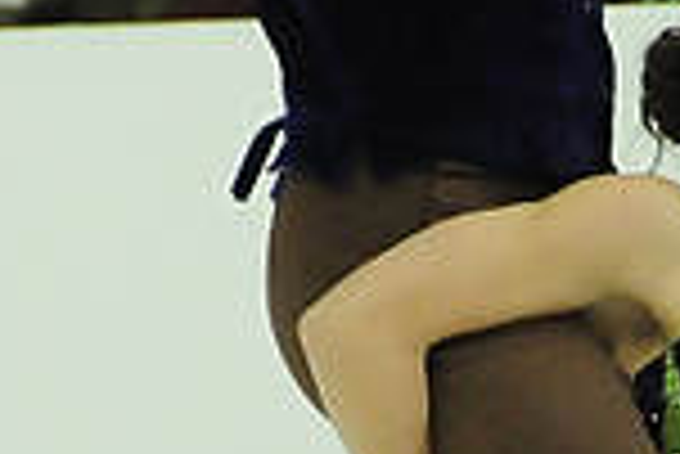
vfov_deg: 0.9
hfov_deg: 1.3
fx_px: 30024
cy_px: 348
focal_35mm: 1588
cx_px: 703
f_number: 5.6
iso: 3200
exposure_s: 1/800
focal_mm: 200
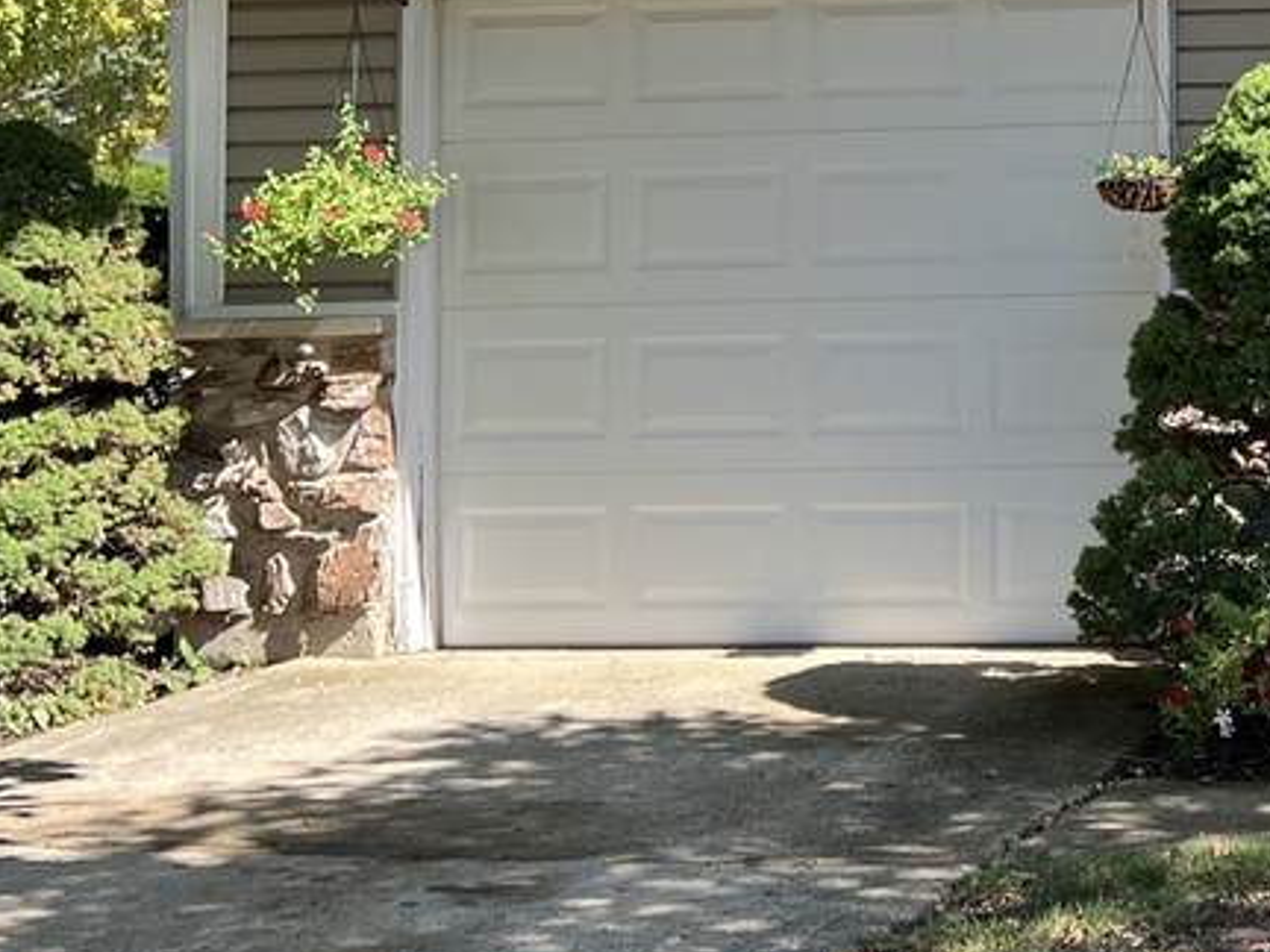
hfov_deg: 23.6
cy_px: 197
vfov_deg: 19.0
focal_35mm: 77
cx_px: 1429
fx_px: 2825
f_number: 1.5
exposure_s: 1/840
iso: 50
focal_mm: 5.7
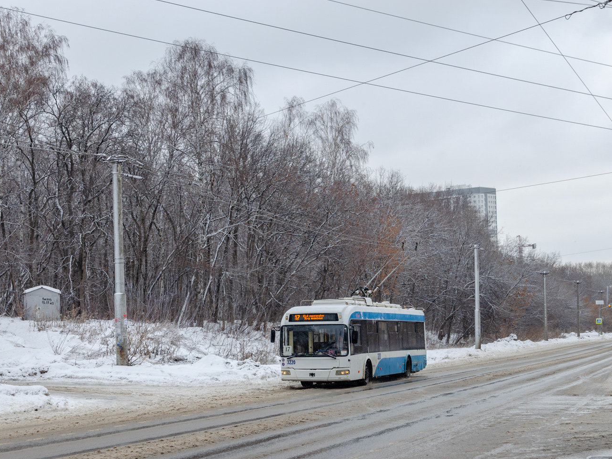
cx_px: 328
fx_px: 1035
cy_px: 235
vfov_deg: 25.0
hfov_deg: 32.9
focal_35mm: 59
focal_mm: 35
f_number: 8
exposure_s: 1/250
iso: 320
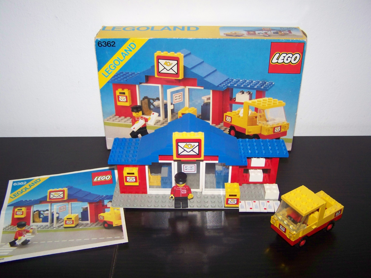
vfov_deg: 37.7
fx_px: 407
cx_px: 186
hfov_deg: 49.0
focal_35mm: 38
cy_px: 139
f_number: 2.8
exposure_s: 1/30
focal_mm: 6.3
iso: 200
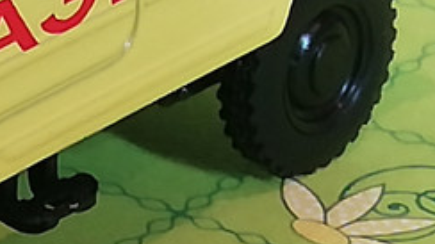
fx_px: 3355
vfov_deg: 4.1
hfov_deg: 7.4
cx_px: -81
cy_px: -128
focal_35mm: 291
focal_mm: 3.46
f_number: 2.2
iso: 125
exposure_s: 1/33.3
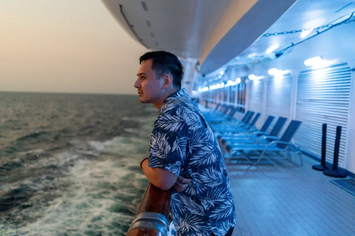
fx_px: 276
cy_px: 118
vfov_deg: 46.4
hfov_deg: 65.5
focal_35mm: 28
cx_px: 178
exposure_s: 1/250
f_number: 2
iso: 5000
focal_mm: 28
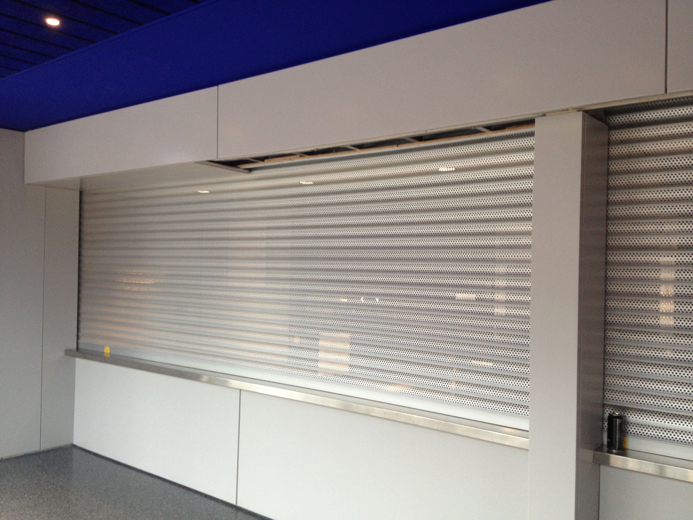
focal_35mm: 35
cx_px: 346
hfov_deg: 52.6
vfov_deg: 40.7
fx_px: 701
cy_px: 260
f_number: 2.4
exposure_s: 1/20
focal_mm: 4.28
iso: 80
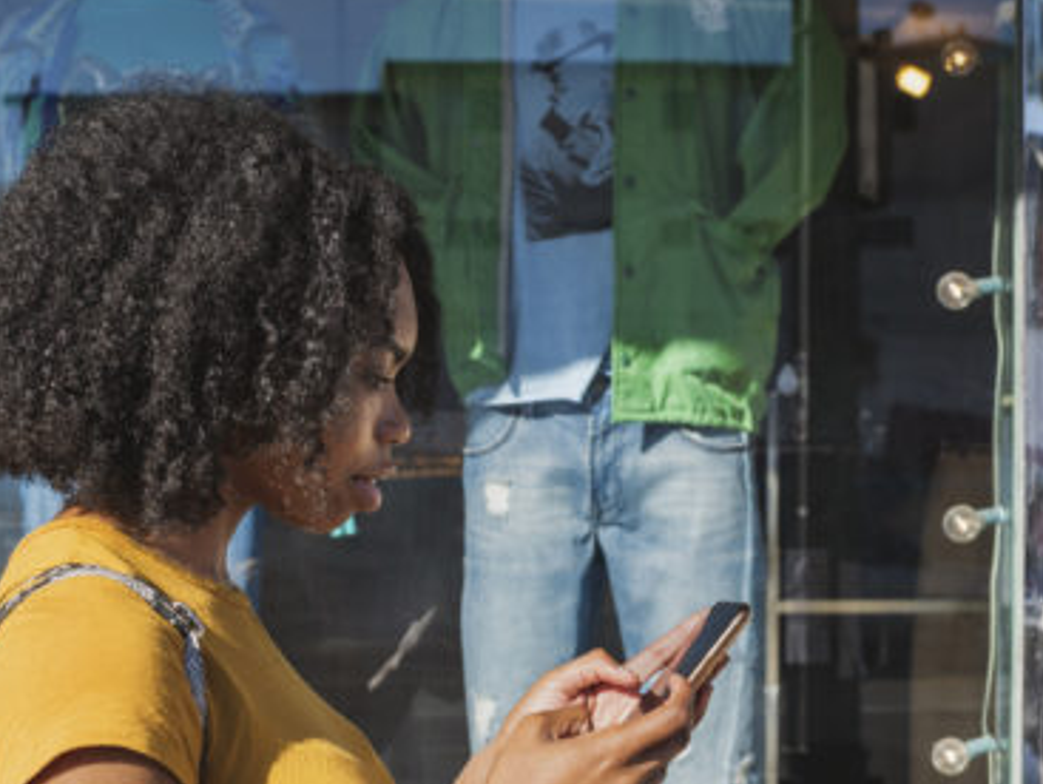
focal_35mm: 66
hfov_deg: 29.2
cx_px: 372
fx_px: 1991
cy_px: 604
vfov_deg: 22.1
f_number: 5.6
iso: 100
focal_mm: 35
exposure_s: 1/250
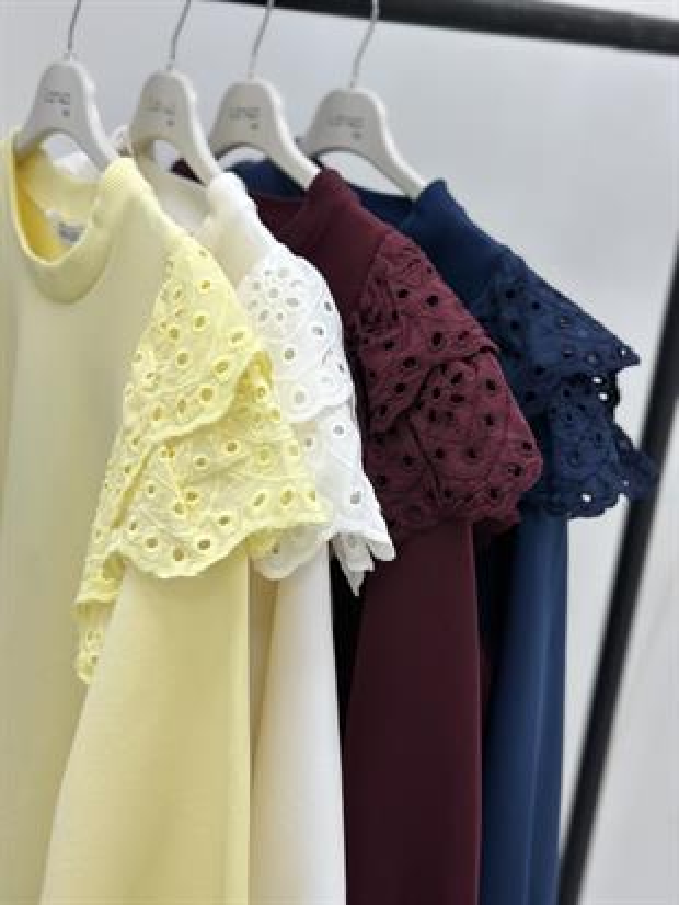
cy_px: 452
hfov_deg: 30.3
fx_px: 1255
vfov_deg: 39.6
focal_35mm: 48
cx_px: 340
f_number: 1.78
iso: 125
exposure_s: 1/100
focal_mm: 6.86
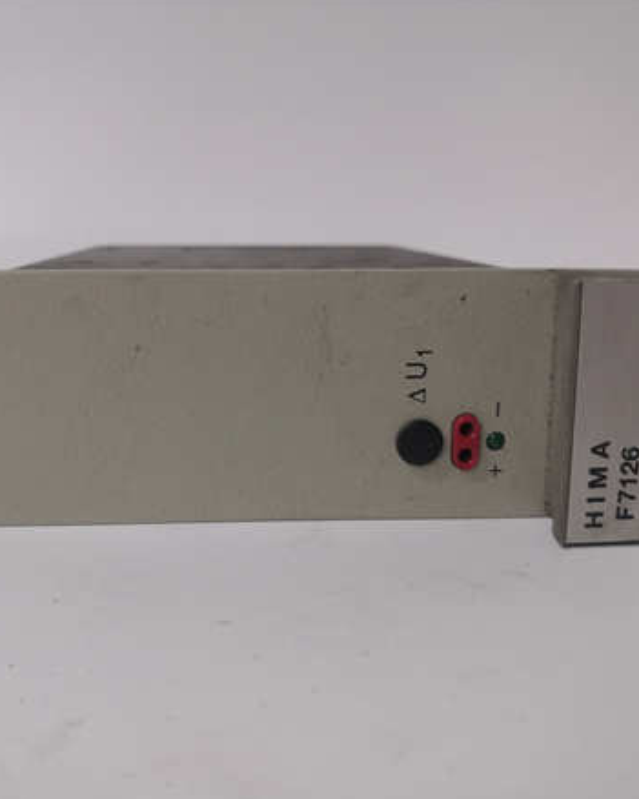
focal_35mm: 36
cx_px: 275
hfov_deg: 41.1
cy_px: 404
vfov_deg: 50.3
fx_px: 851
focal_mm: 3.95
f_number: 1.8
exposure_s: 1/50
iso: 250
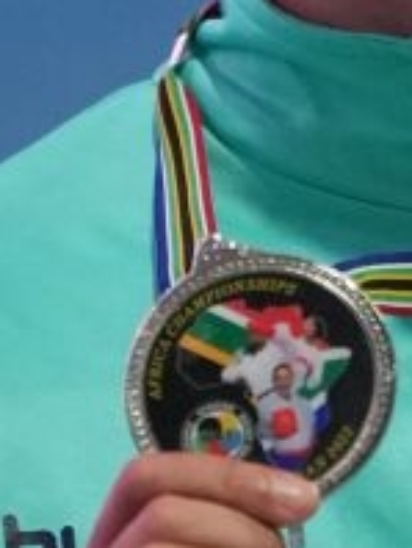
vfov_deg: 1.2
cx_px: 572
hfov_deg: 0.9
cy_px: 329
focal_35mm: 1589
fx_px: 25162
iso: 2000
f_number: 2.8
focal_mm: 182
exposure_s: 1/250
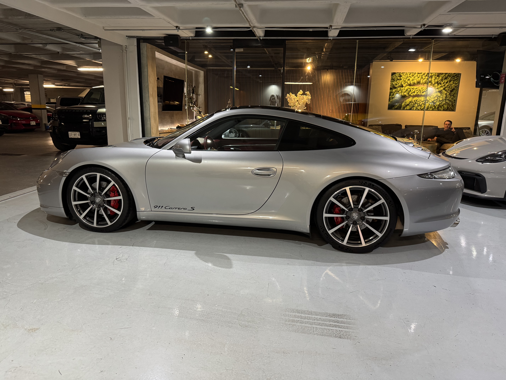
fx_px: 351
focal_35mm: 24
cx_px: 253
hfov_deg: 71.6
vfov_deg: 56.8
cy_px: 190
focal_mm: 6.76
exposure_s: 1/60
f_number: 1.78
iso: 400
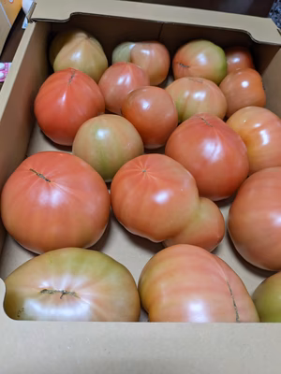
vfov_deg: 65.3
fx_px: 292
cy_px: 187
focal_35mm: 27
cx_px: 140
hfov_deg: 51.4
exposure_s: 1/120
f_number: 1.73
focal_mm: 4.38
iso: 298
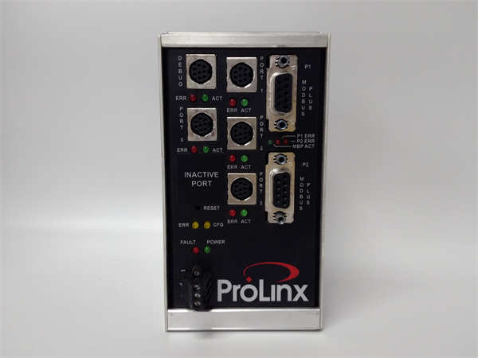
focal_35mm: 27
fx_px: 373
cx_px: 239
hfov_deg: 65.3
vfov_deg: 51.4
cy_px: 179
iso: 188
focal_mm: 3.79
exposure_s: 1/33
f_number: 2
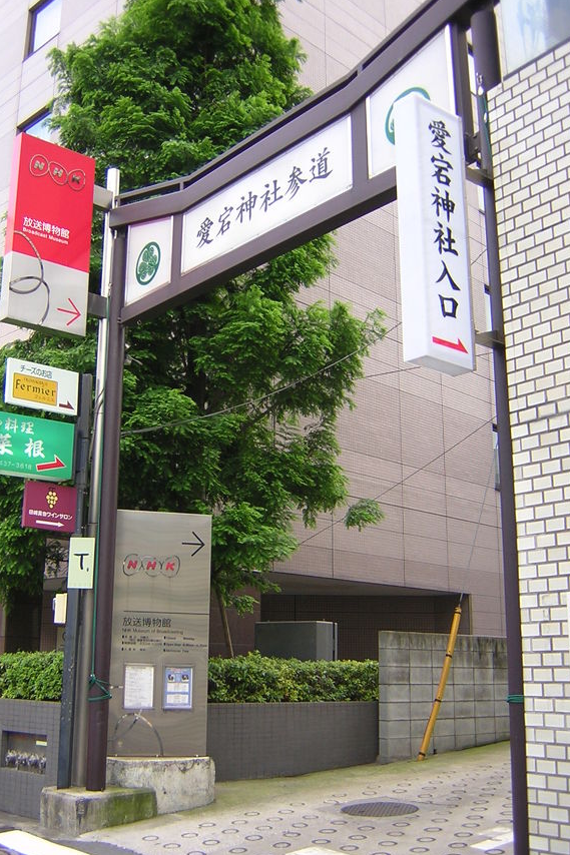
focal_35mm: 38
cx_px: 250
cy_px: 428
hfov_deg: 35.0
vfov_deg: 50.7
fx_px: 903
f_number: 2.6
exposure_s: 1/138
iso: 100
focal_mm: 4.7
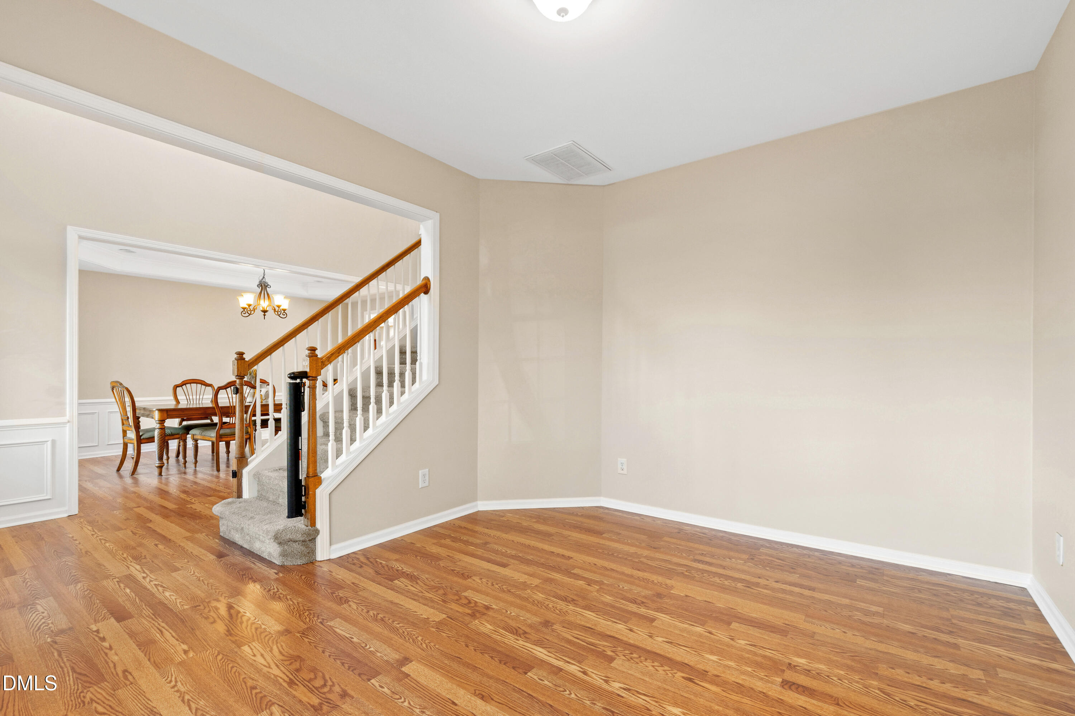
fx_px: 448
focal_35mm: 15
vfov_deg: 77.3
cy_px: 358
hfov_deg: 100.4
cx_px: 538
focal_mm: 10
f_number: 8
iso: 100
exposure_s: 1/2.5
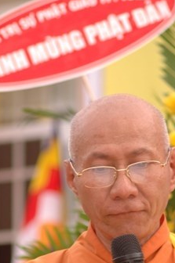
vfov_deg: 4.4
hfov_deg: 2.9
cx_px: 120
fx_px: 3452
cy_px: 218
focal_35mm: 472
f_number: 9
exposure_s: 1/250
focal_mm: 165
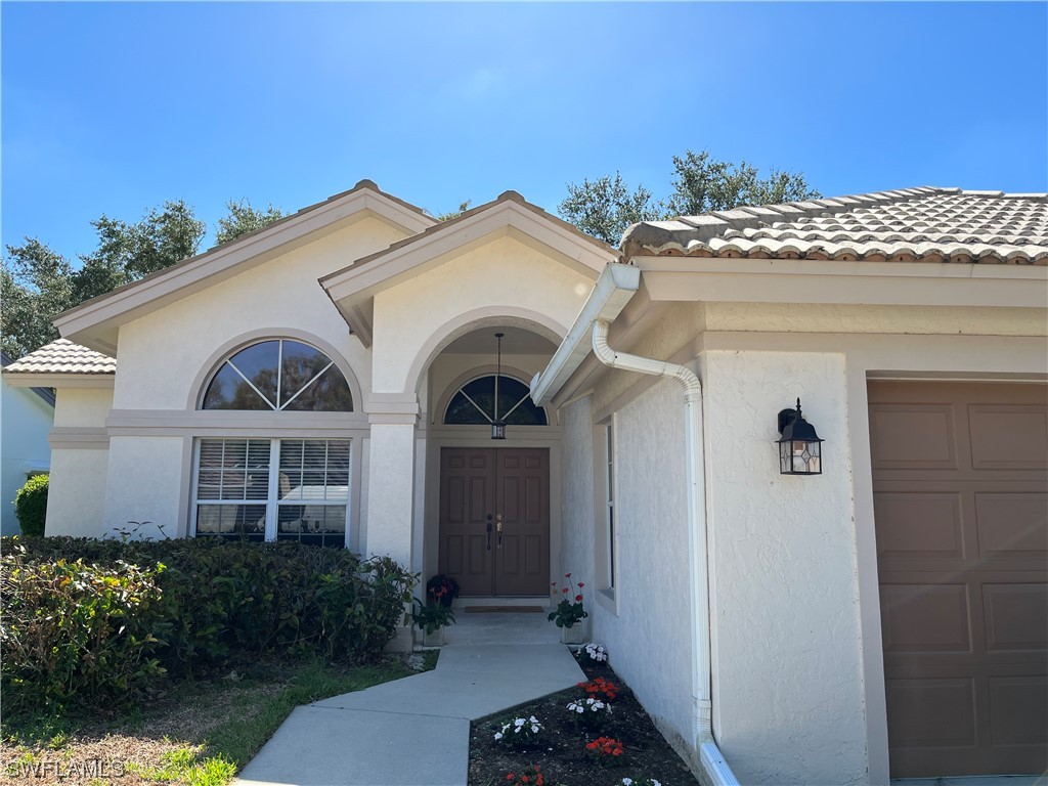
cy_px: 393
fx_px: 787
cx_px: 524
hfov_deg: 67.3
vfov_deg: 53.1
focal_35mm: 26
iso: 50
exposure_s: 1/2688
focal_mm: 5.1
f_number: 1.6
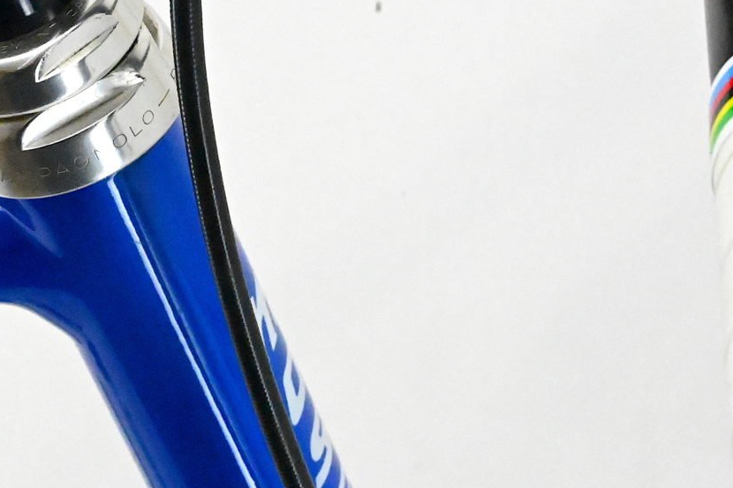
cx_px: 150
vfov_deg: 8.4
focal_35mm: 162
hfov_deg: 12.6
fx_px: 3298
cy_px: 45
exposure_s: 1/640
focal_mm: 70
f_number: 20
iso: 28800
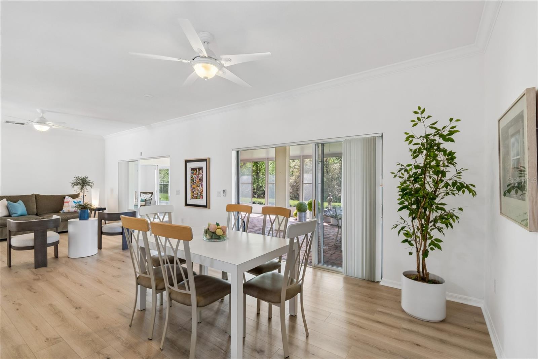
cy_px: 180
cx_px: 269
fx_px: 224
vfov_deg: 77.3
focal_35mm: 15
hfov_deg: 100.4
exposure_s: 1/20
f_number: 7.1
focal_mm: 10
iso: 100
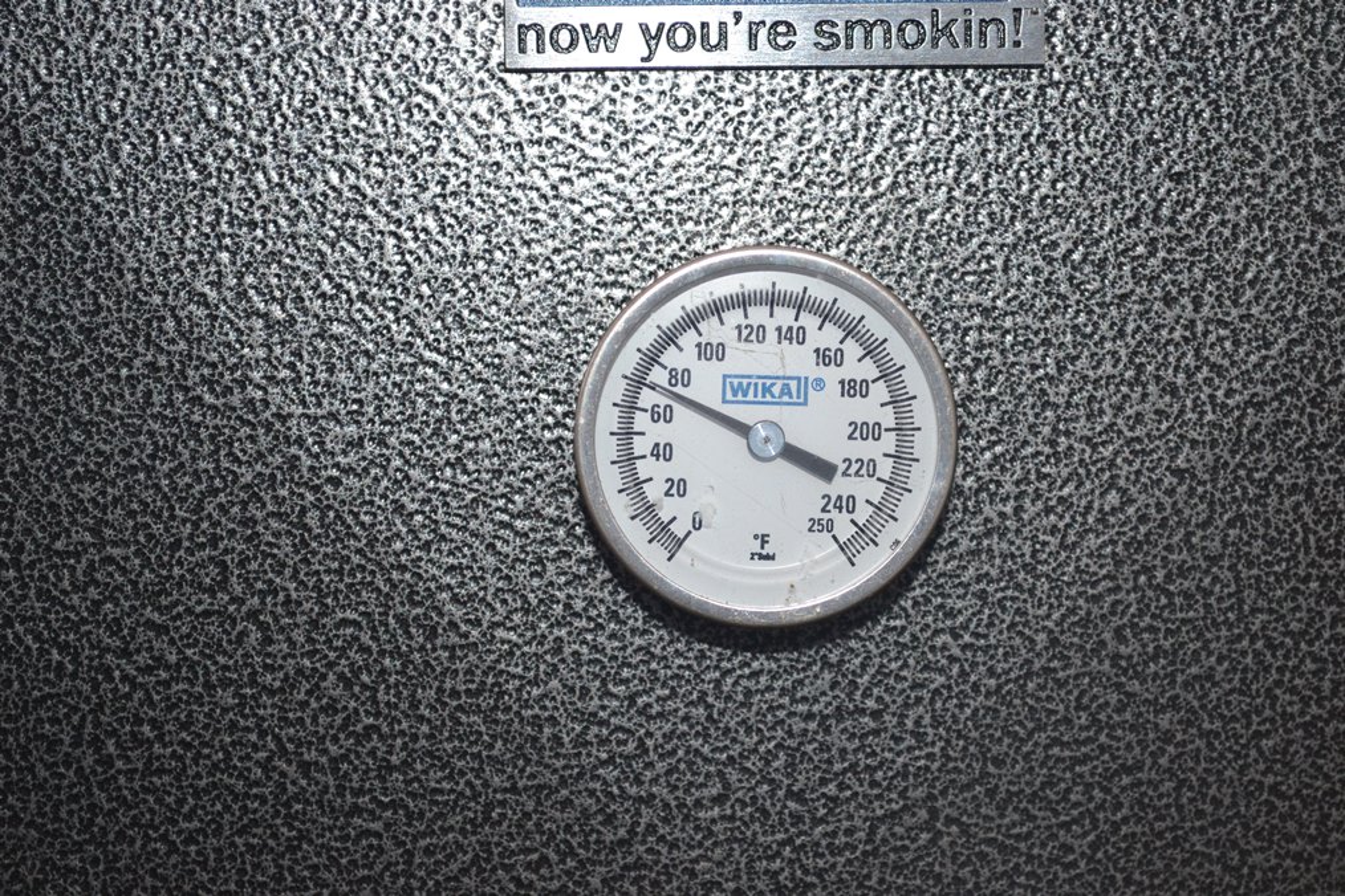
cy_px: 448
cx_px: 672
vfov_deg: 18.9
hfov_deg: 28.1
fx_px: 2690
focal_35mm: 72
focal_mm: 48
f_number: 5.6
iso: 640
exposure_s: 1/60
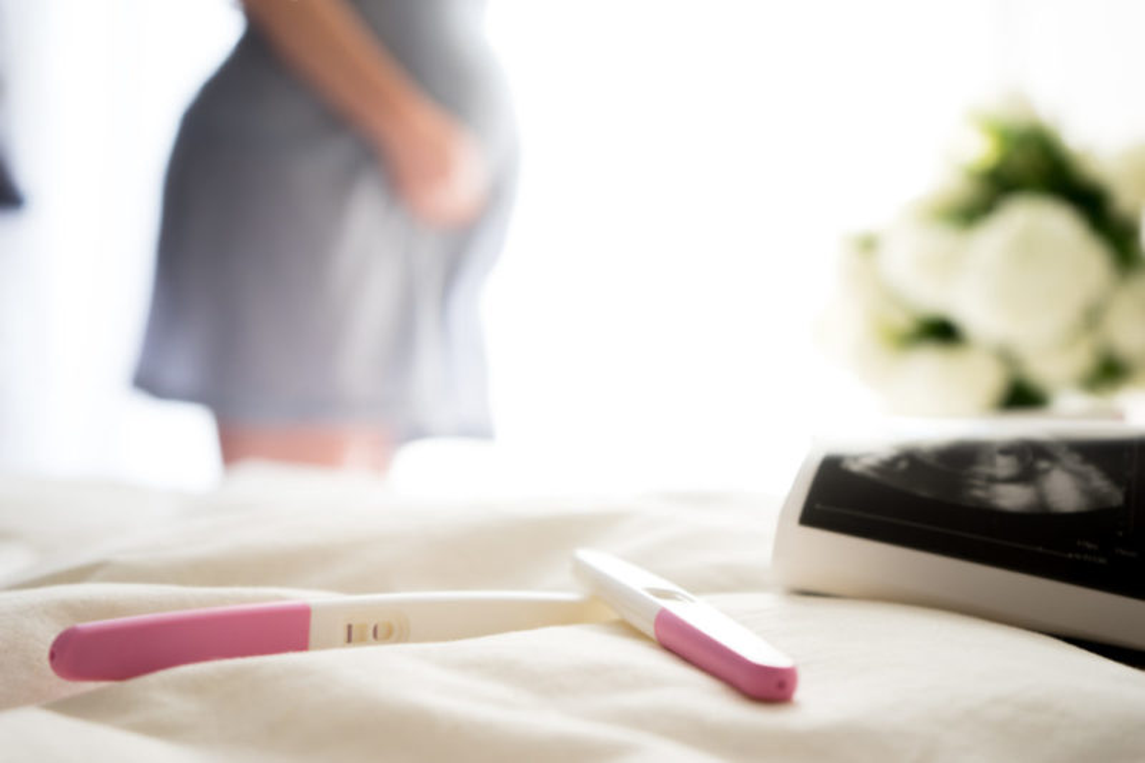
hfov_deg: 45.4
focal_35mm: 43
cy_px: 382
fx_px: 1367
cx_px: 572
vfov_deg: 31.2
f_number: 4.5
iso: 250
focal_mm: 43
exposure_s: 1/15
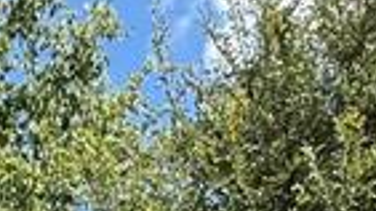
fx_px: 1106
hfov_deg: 19.1
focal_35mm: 111
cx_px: 67
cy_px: 777
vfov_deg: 8.0
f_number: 2.2
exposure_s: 1/465
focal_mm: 2.22
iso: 50
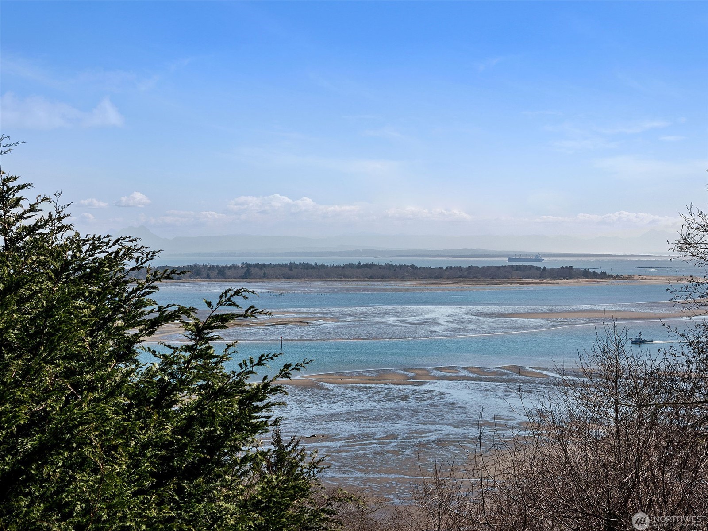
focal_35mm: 70
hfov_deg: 27.8
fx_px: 1431
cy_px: 266
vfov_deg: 21.0
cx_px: 354
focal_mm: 19.35
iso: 130
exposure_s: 1/1250
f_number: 2.8
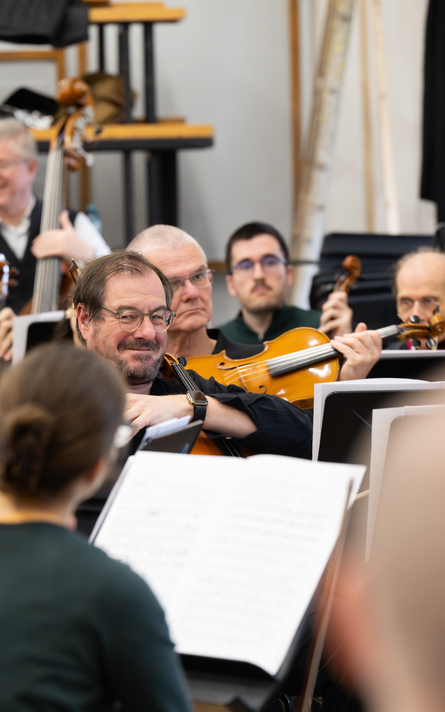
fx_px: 3764
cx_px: 219
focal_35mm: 194
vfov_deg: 10.8
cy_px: 364
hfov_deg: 6.8
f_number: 5
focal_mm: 185
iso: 4000
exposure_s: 1/200
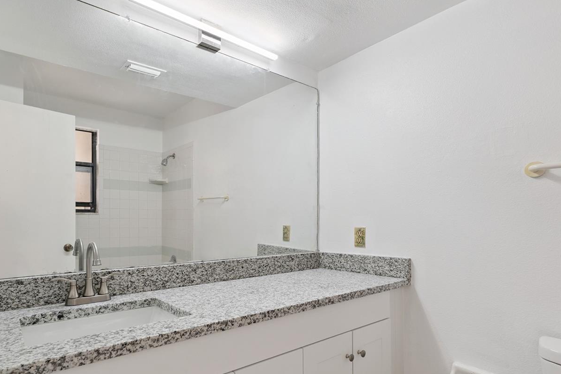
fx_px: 312
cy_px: 231
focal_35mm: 20
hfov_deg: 83.1
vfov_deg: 61.2
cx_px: 229
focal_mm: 10
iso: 100
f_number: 3.2
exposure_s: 1/40
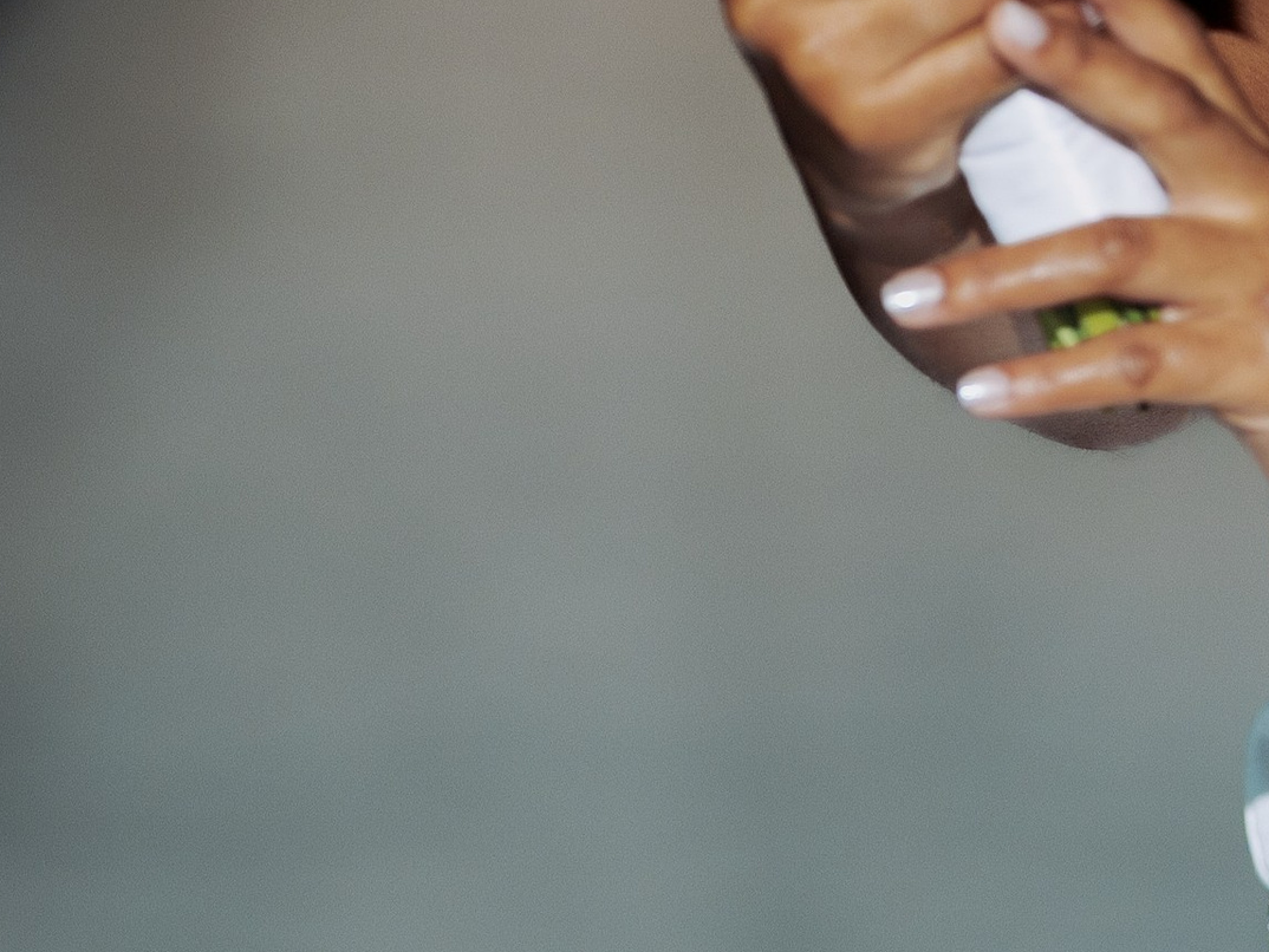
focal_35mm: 567
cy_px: -25
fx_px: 20790
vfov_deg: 2.6
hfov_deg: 3.5
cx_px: 1495
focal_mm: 165
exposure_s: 1/160
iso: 250
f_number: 2.8
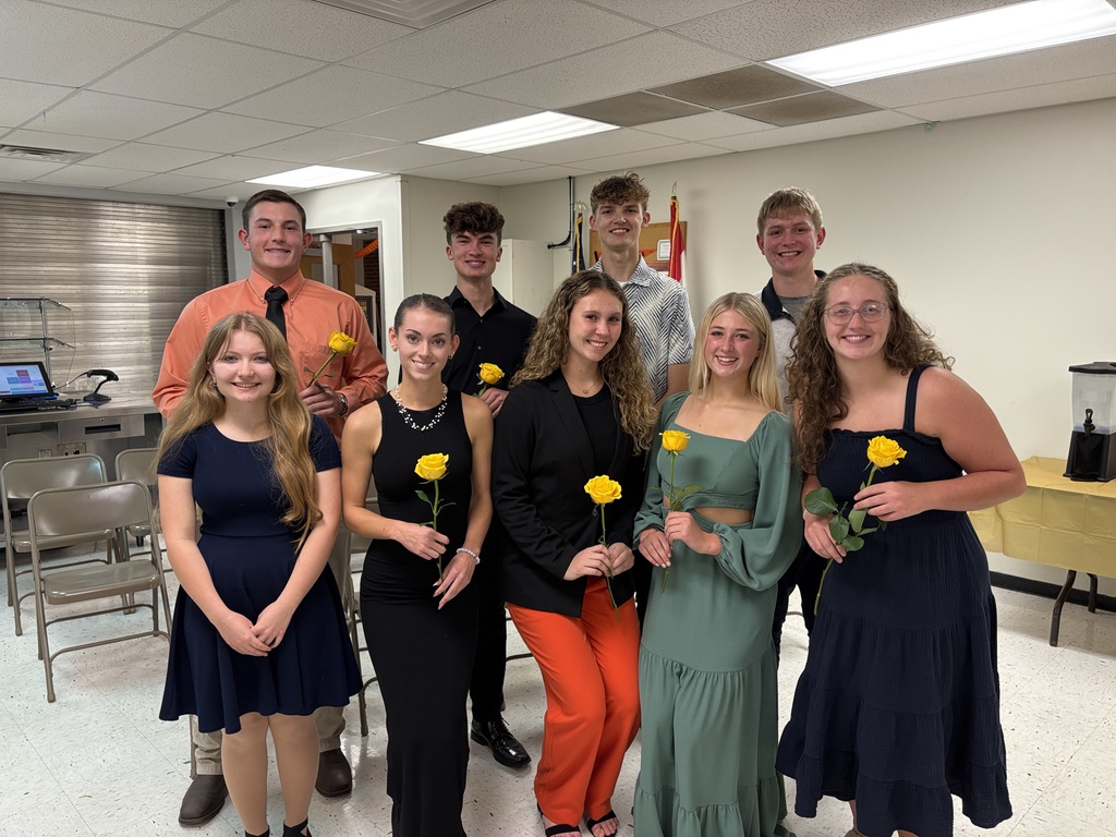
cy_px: 418
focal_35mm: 26
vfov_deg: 53.1
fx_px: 838
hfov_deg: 67.3
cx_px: 558
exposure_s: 1/60
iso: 125
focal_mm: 5.96
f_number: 1.6
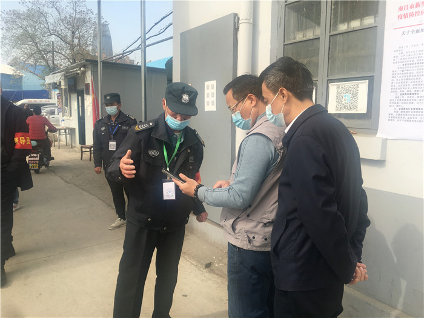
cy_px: 159
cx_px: 212
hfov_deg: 61.7
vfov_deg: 48.2
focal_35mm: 29
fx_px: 355
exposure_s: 1/801
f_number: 2.2
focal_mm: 4.15
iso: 25
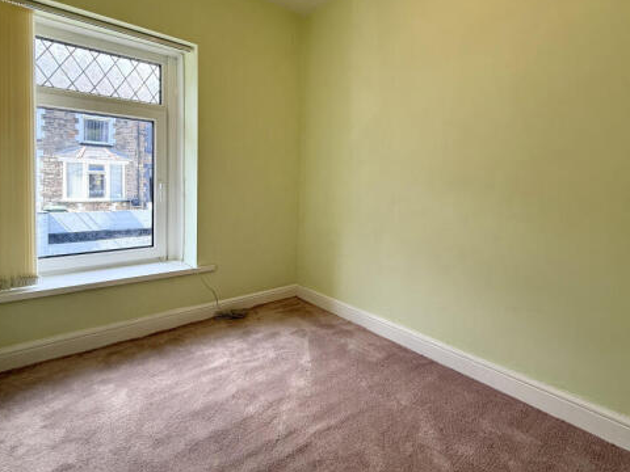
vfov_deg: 74.1
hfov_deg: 91.0
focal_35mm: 17
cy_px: 195
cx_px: 321
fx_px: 309
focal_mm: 2.22
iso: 64
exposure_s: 1/134
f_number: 2.2
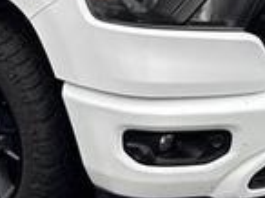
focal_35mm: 83
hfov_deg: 23.3
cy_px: 24
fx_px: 634
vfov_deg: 17.5
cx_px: 58
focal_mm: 6.76
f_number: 1.78
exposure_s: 1/715
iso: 80
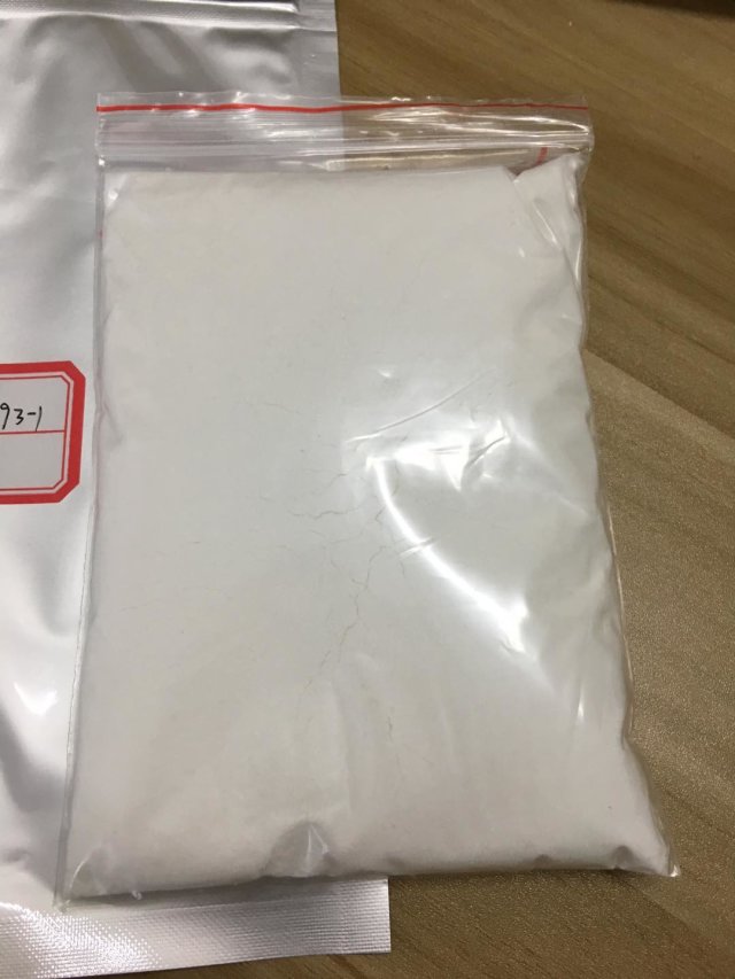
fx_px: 821
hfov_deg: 48.2
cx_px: 368
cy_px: 490
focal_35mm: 29
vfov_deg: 61.7
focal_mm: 4.15
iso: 100
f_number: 2.2
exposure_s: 1/33
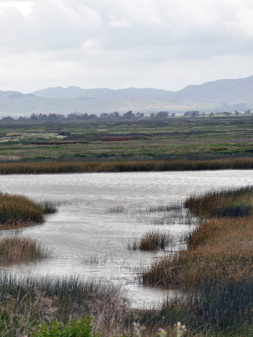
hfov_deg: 8.1
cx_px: 103
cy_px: 169
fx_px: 1792
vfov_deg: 10.7
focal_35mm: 184
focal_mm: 80
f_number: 8
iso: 200
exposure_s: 1/500
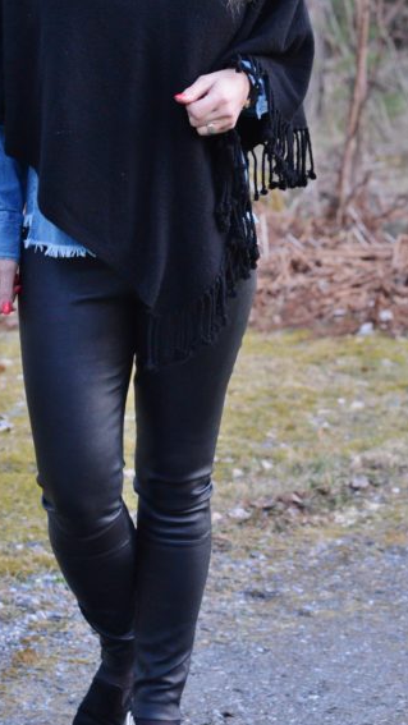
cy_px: 202
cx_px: 137
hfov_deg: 7.0
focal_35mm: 174
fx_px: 3346
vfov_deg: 12.3
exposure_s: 1/100
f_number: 5.6
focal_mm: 92
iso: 3200
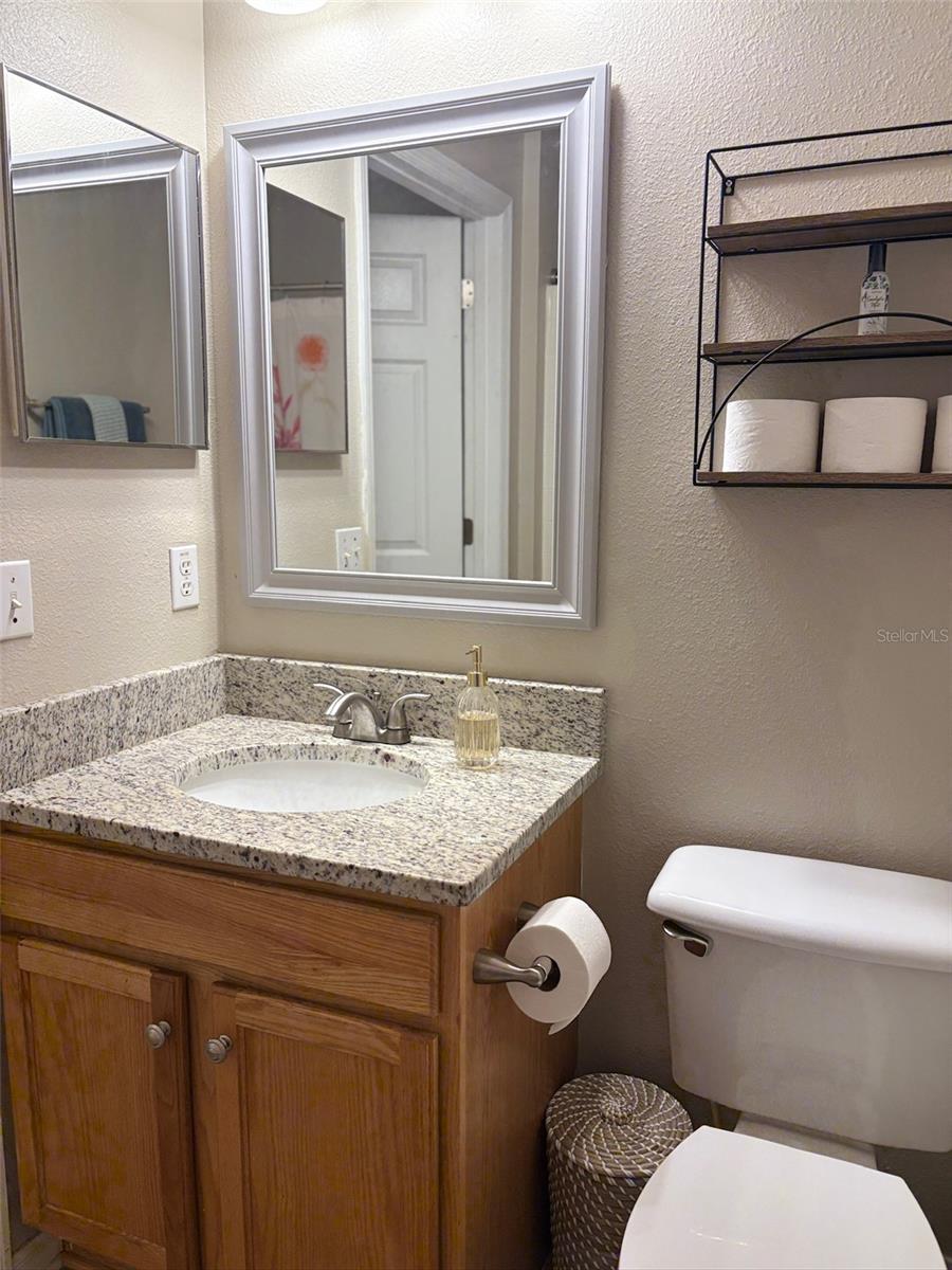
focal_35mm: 26
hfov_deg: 53.1
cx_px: 476
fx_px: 953
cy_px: 635
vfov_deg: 67.3
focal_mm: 5.96
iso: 160
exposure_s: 1/120
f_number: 1.6
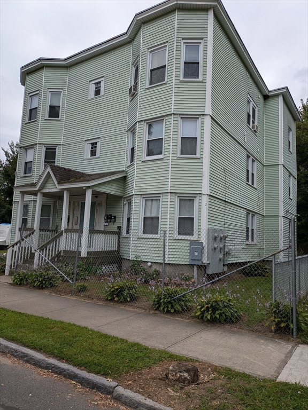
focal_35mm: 25
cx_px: 154
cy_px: 205
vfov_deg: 69.4
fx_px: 297
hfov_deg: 54.9
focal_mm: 5.43
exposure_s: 1/2632
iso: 46
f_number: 1.89
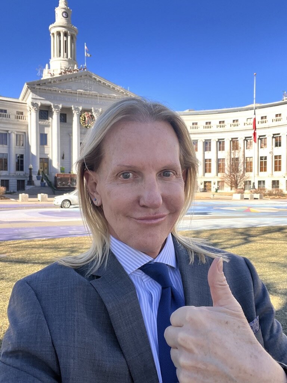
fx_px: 332
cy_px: 192
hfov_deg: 46.8
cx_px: 144
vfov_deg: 60.0
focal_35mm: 30
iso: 32
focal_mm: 2.71
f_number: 2.2
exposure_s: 1/183
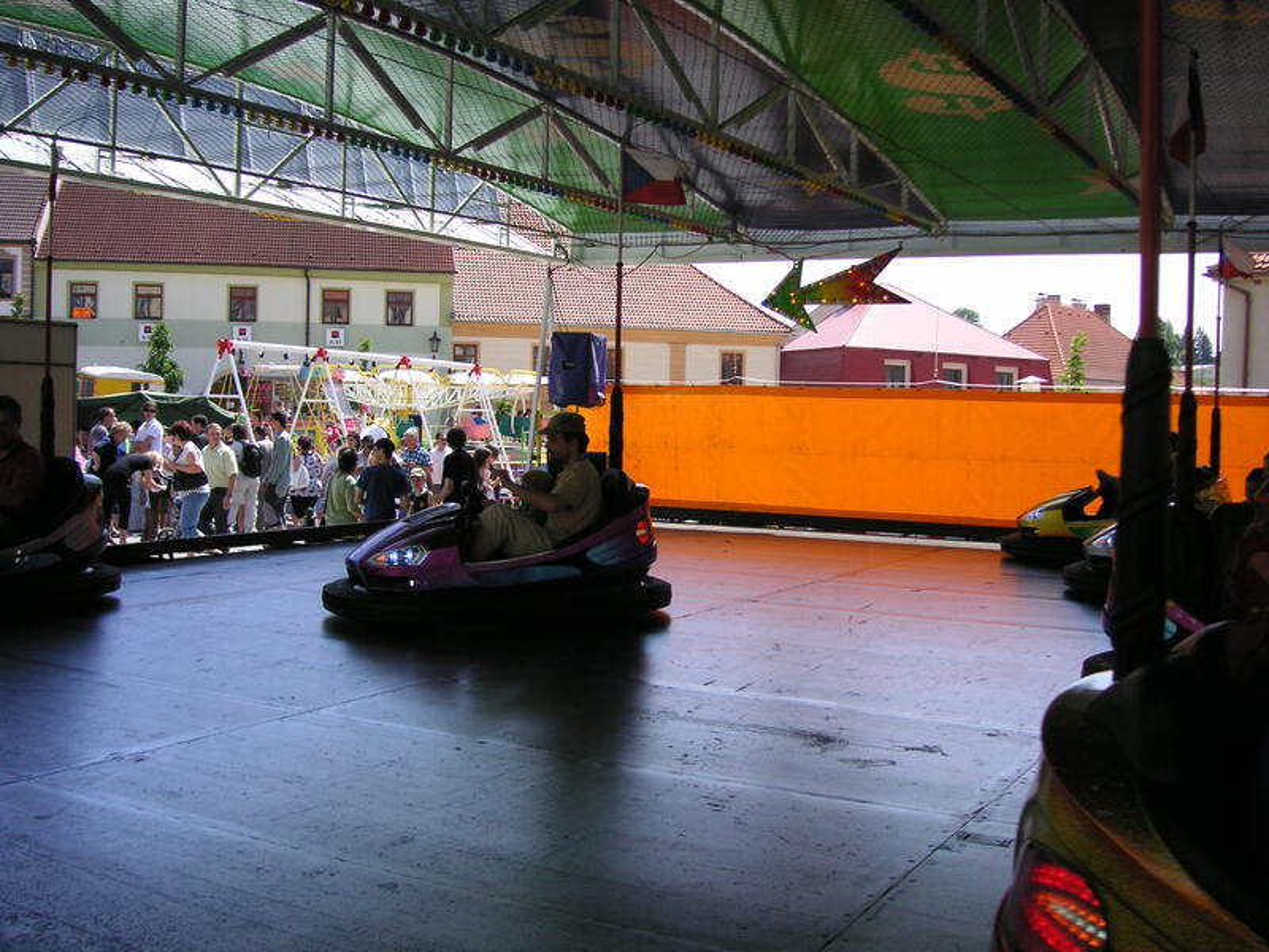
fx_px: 1356
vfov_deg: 38.7
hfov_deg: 50.1
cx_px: 634
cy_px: 476
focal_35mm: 37
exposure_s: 1/750
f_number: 2.8
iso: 50
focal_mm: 6.1
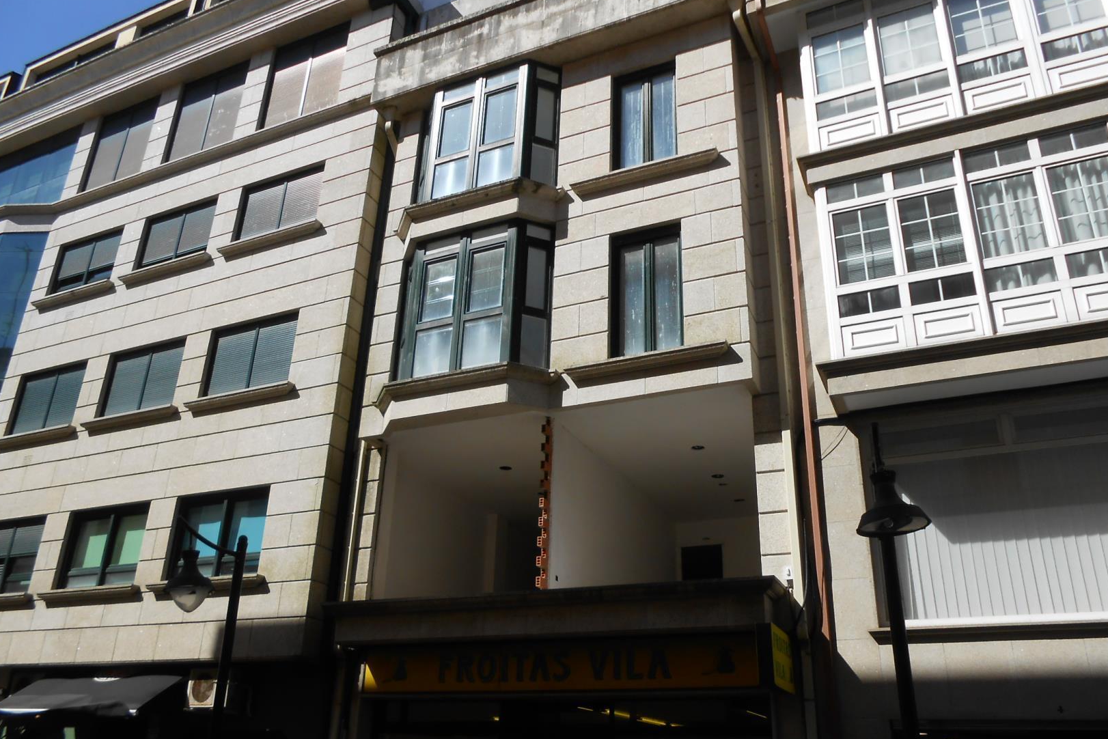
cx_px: 544
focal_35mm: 28
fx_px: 862
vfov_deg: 46.3
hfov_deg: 65.5
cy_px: 420
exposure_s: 1/1000
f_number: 3.5
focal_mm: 4.6
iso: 80
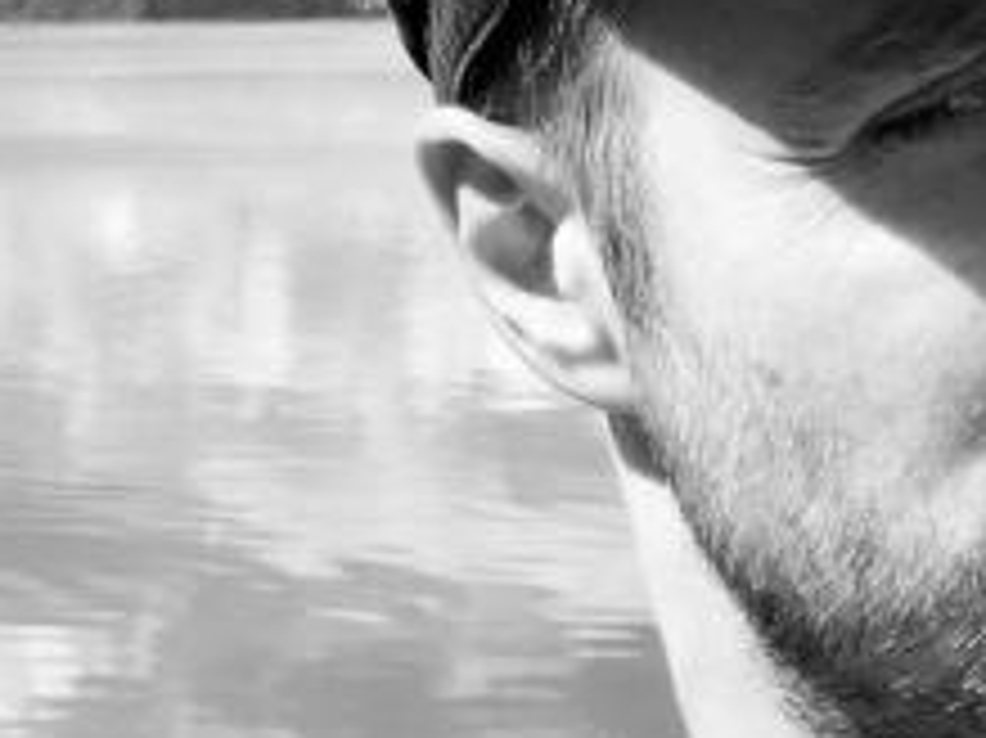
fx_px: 3331
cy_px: 425
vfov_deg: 12.6
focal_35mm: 117
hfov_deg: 16.5
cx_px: 18
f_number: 2.2
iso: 20
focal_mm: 2.87
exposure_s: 1/385
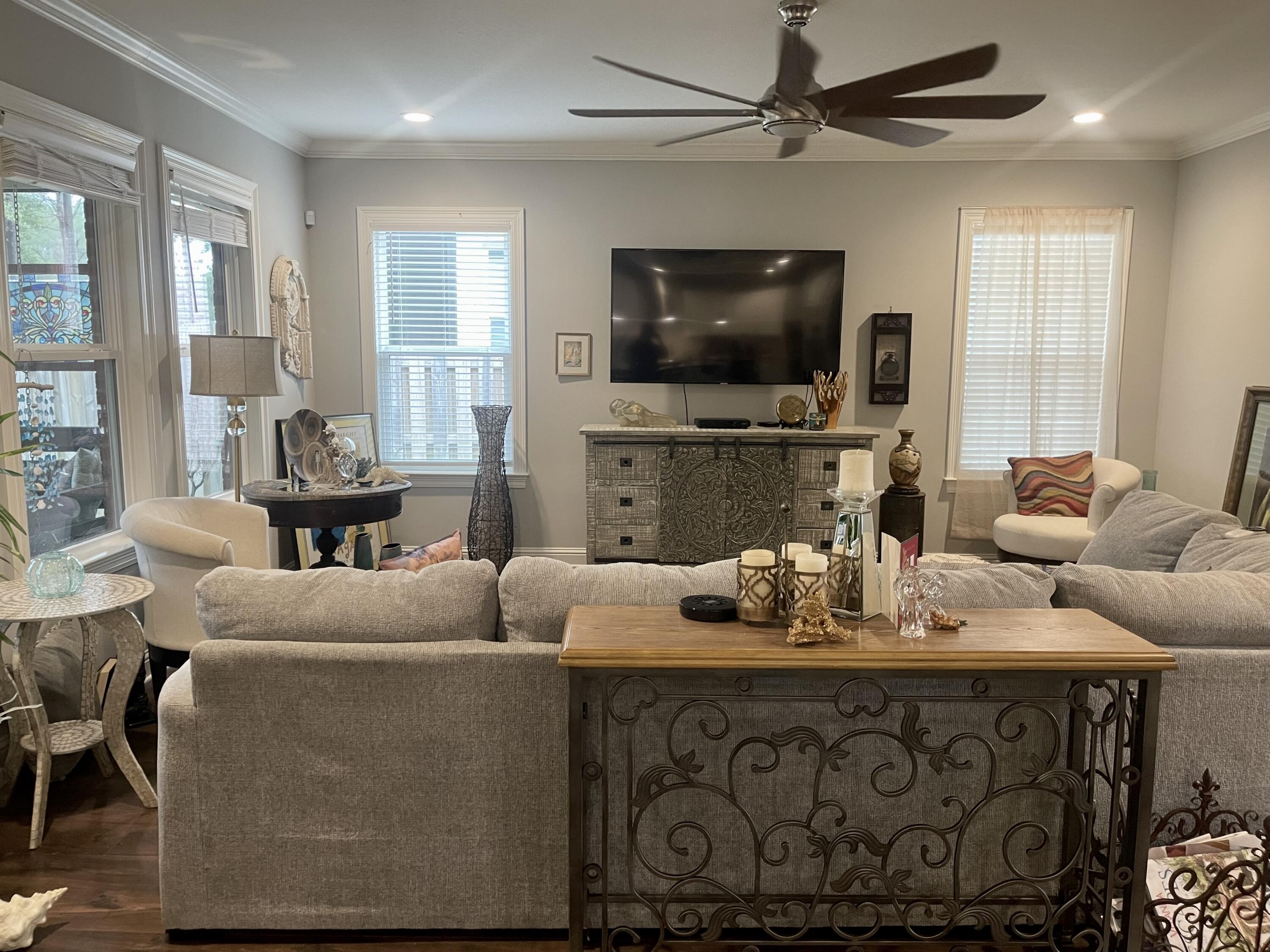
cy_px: 476
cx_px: 635
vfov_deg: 53.1
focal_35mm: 26
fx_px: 954
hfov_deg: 67.3
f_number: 1.6
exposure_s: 1/60
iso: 250
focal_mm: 5.1
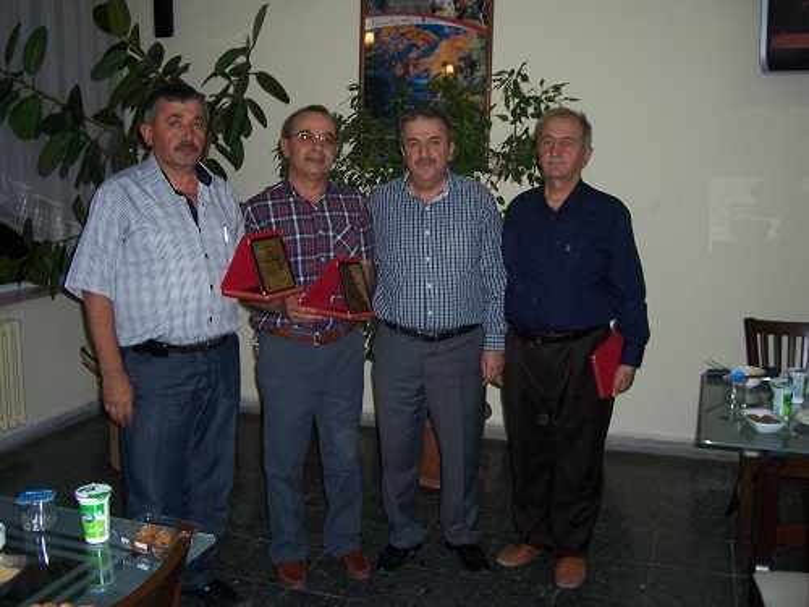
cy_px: 304
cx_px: 404
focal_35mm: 34
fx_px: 795
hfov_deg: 54.0
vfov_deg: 41.8
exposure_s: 1/60
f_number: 2.7
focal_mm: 5.6
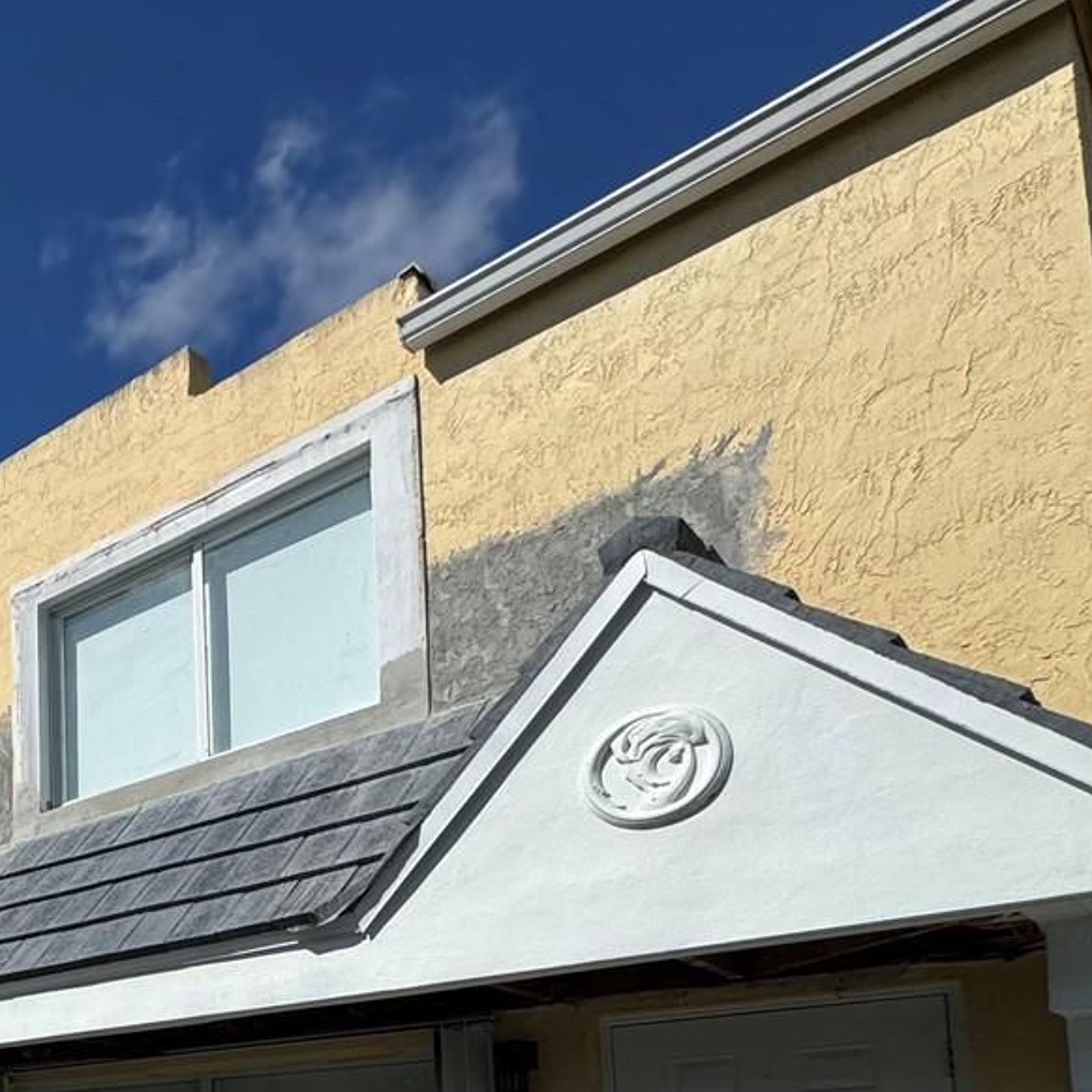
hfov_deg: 34.3
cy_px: 1096
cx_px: -332
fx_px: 1213
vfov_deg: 41.9
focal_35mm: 34
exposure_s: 1/3717
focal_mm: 2.22
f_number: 2.2
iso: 32
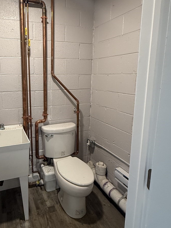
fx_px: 158
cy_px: 101
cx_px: 47
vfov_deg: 71.3
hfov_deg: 54.7
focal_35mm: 24
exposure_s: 1/60
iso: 250
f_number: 2.2
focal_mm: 2.22
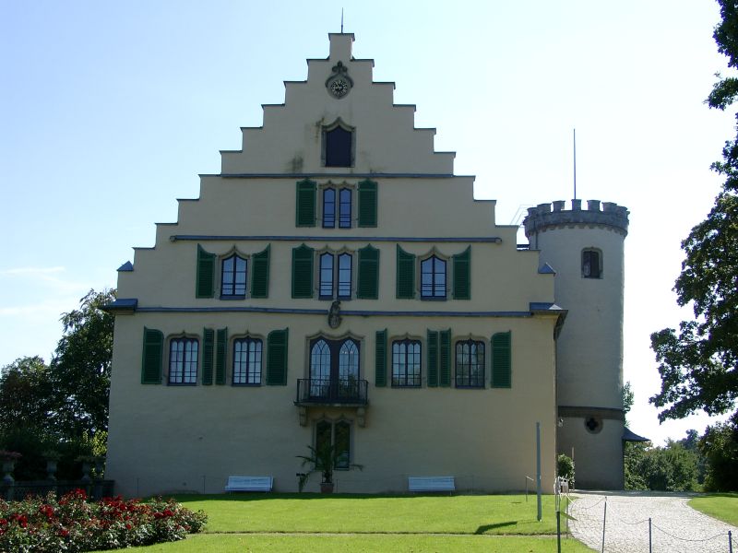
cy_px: 276
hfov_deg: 42.1
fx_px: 959
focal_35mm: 45
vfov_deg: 32.2
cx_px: 369
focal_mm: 9.29
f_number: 4
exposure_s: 1/488
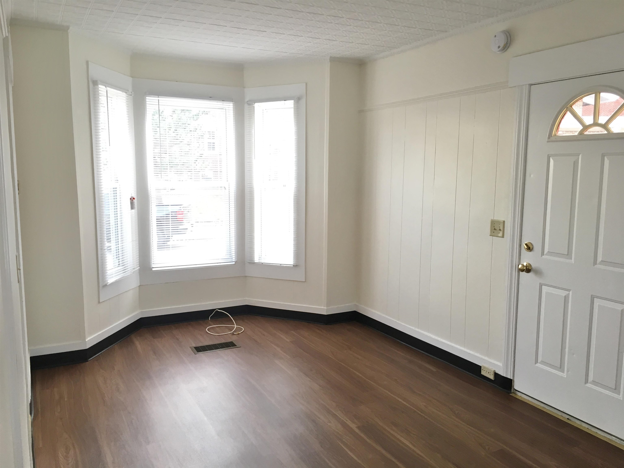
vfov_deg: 48.2
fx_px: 523
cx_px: 312
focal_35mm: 29
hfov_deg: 61.7
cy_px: 234
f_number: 2.2
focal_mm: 4.15
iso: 80
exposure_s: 1/30
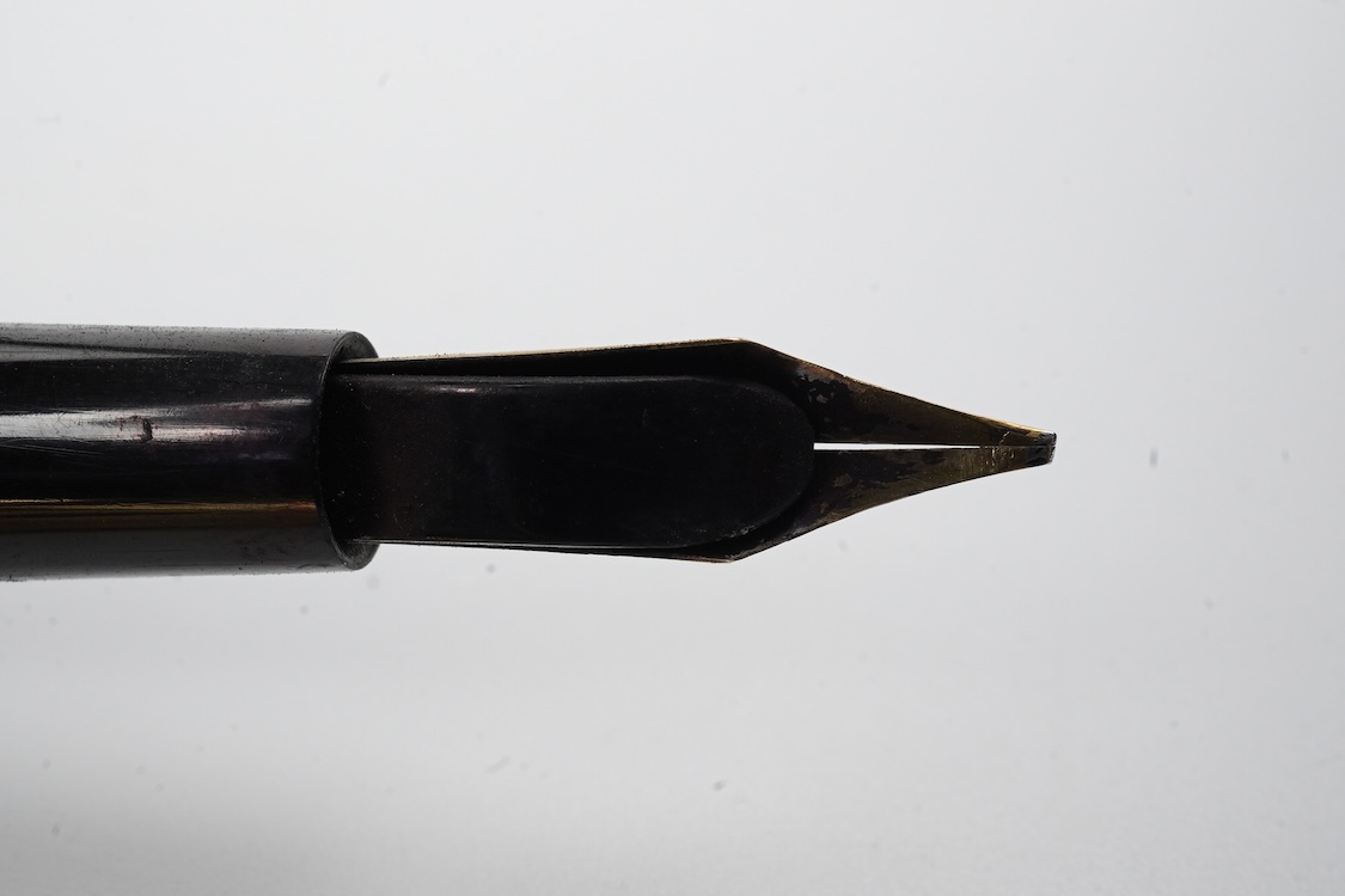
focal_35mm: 45
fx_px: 1681
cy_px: 448
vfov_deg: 29.9
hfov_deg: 43.6
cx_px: 672
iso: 1000
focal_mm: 30
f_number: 18
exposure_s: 1/100
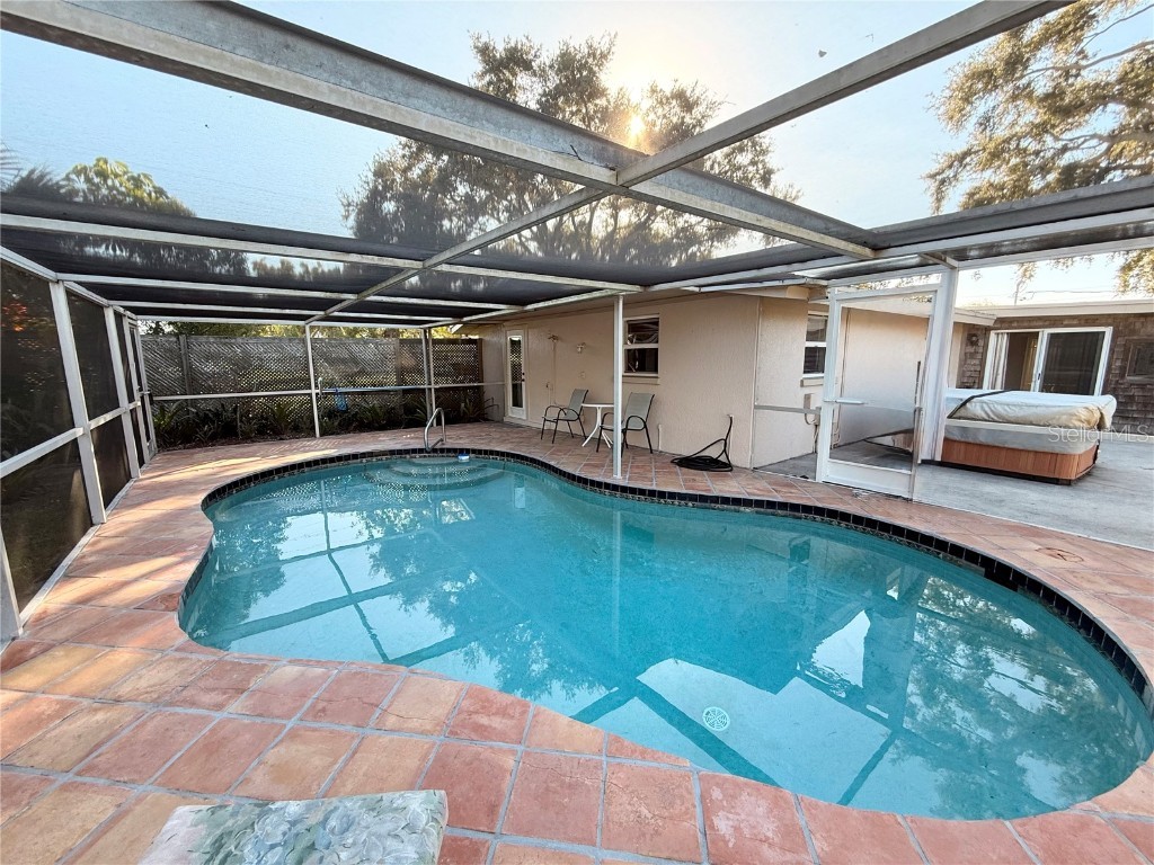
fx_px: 467
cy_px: 432
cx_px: 577
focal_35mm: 14
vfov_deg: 85.7
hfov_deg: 102.1
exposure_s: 1/135
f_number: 2.2
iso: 64
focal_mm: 2.22
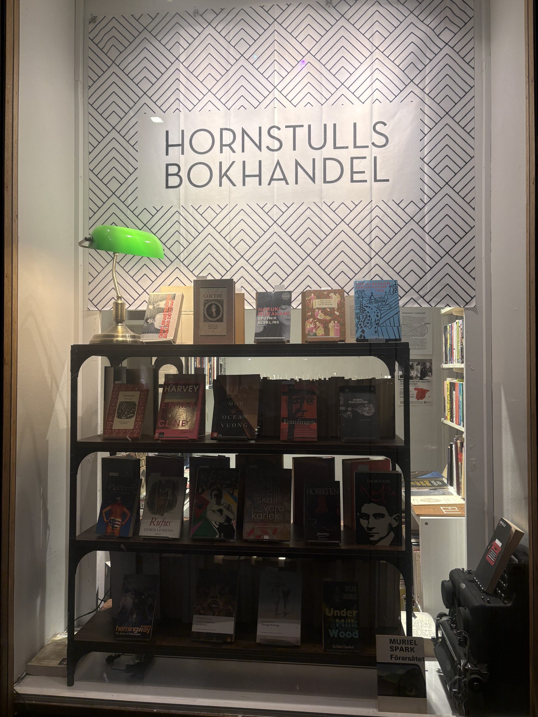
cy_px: 358
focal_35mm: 26
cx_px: 269
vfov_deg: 67.3
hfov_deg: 53.1
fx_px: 539
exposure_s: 1/100
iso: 100
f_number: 1.6
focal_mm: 5.96
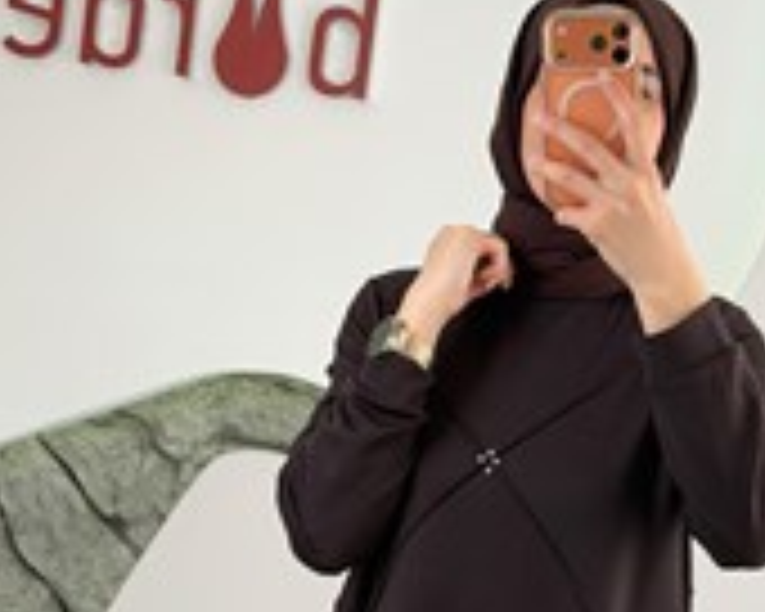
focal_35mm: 114
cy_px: 506
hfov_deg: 16.9
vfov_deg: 13.4
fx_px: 2581
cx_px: 436
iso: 50
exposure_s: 1/180
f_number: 1.78
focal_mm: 6.76
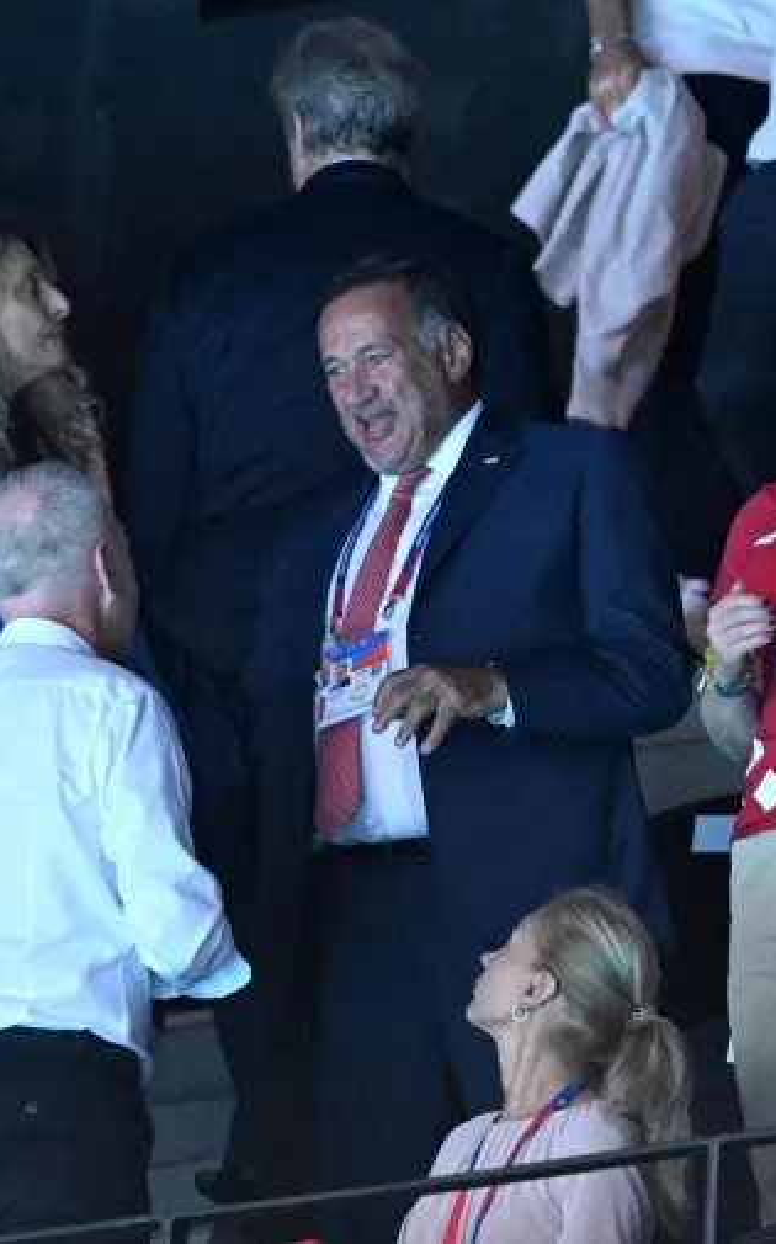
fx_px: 20806
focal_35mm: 614
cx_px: 815
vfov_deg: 3.4
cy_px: 622
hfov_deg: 2.1
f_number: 4
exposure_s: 1/200
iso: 5000
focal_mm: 400
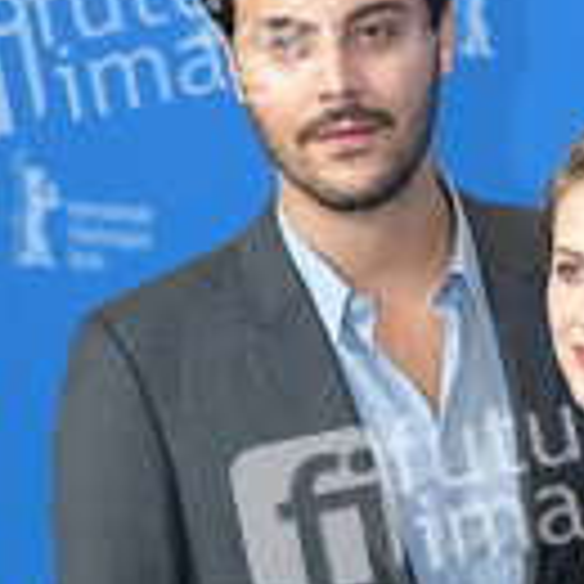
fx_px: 5001
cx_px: 595
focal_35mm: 262
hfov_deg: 6.7
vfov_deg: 6.6
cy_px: 719
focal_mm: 100
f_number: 5
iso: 1000
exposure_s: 1/200
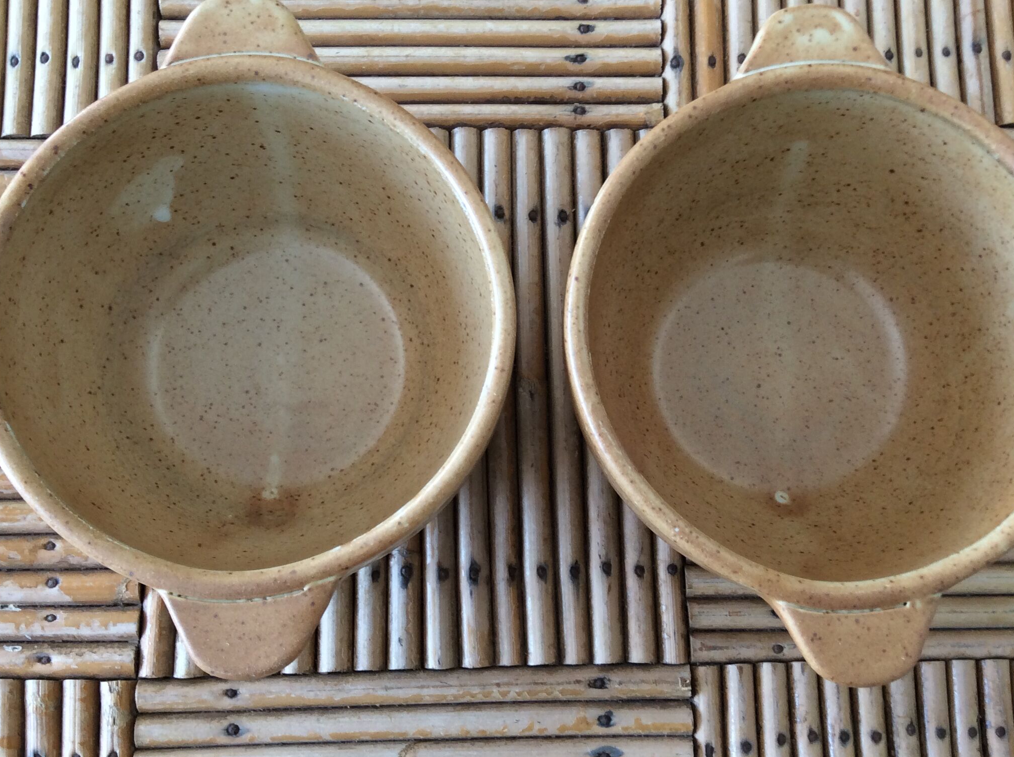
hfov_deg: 45.8
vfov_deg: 35.0
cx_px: 506
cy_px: 396
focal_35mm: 41
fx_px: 1199
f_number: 2.4
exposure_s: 1/25
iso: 32
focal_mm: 3.3
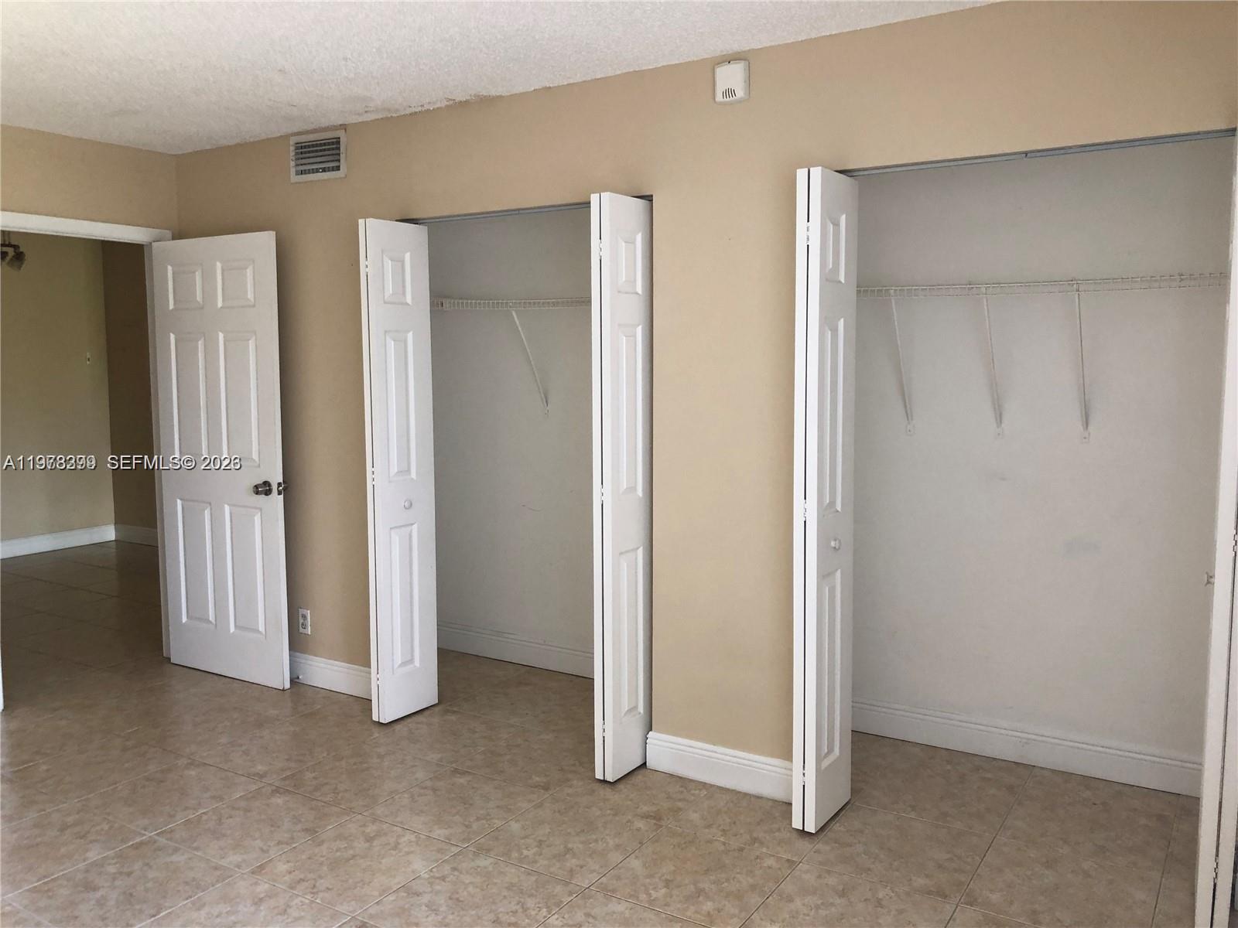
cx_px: 619
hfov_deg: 63.4
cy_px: 464
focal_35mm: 28
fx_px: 1001
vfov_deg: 49.7
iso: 40
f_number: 1.8
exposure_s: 1/20
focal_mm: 3.99
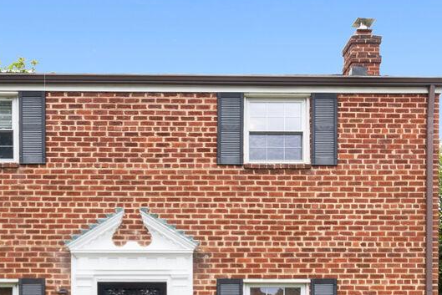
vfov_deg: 25.8
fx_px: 602
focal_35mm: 49
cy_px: 312
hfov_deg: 39.7
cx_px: 136
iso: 200
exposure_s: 1/160
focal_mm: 10
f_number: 8
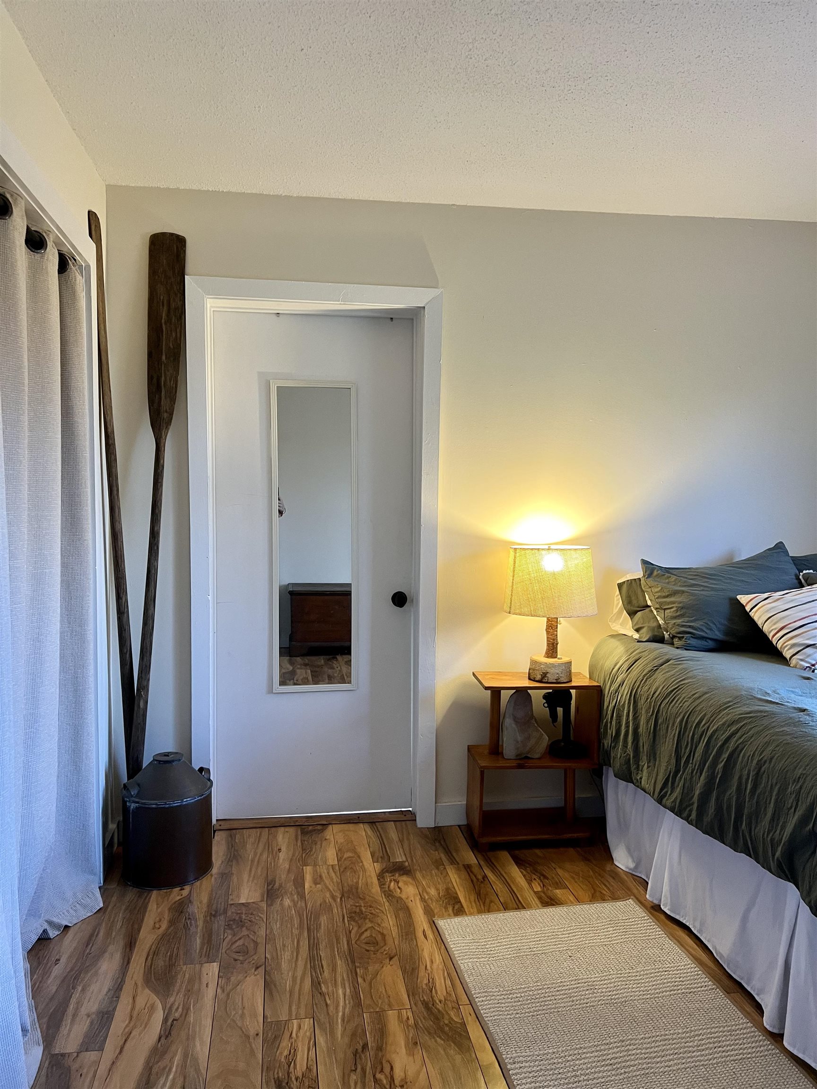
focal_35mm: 26
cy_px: 544
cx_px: 408
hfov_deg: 53.1
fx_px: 818
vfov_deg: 67.3
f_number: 1.5
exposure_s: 1/60
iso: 125
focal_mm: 5.7
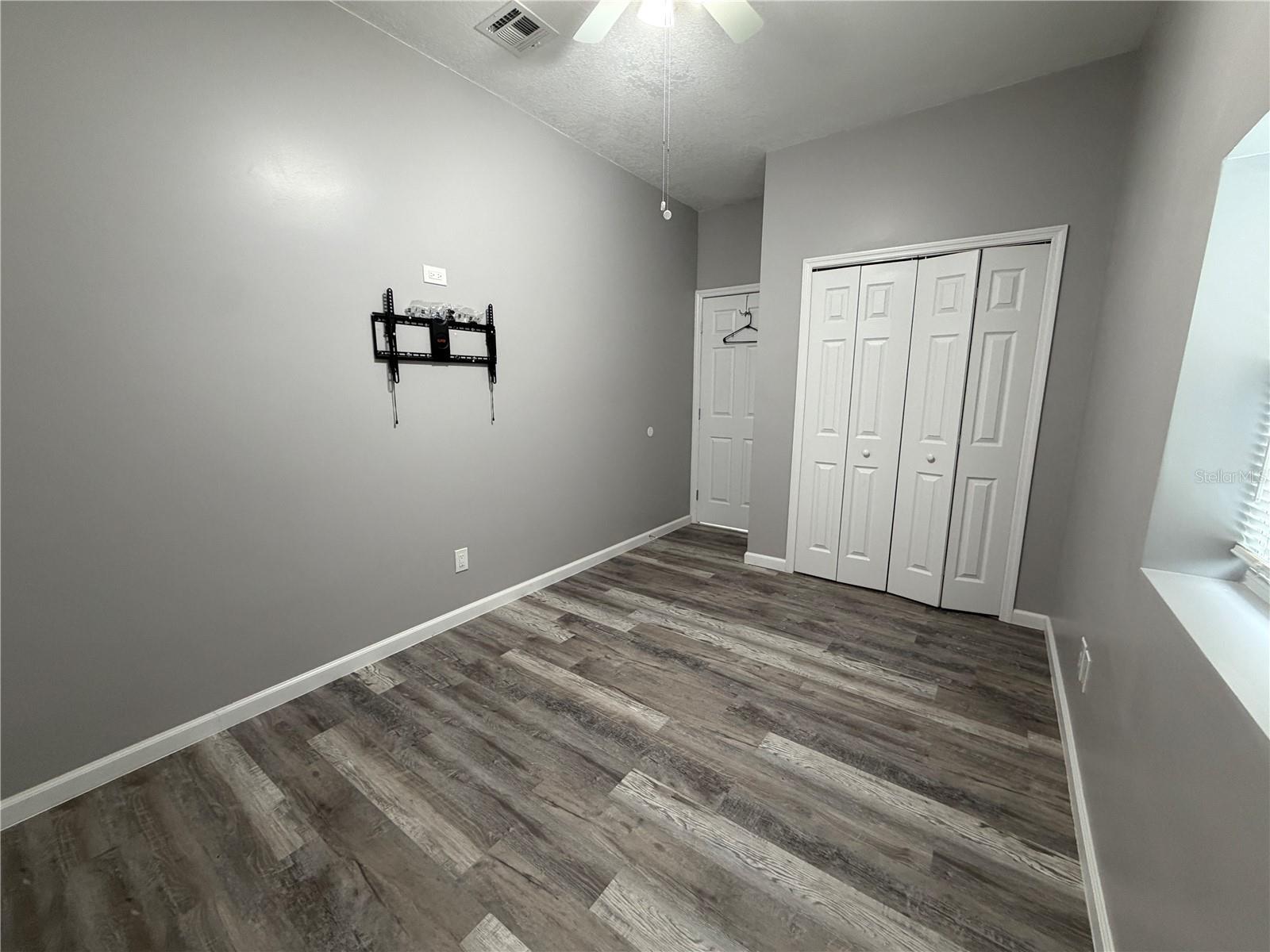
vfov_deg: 85.7
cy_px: 476
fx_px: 514
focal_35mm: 14
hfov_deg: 102.1
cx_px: 635
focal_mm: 2.22
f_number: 2.2
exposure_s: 1/60
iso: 250
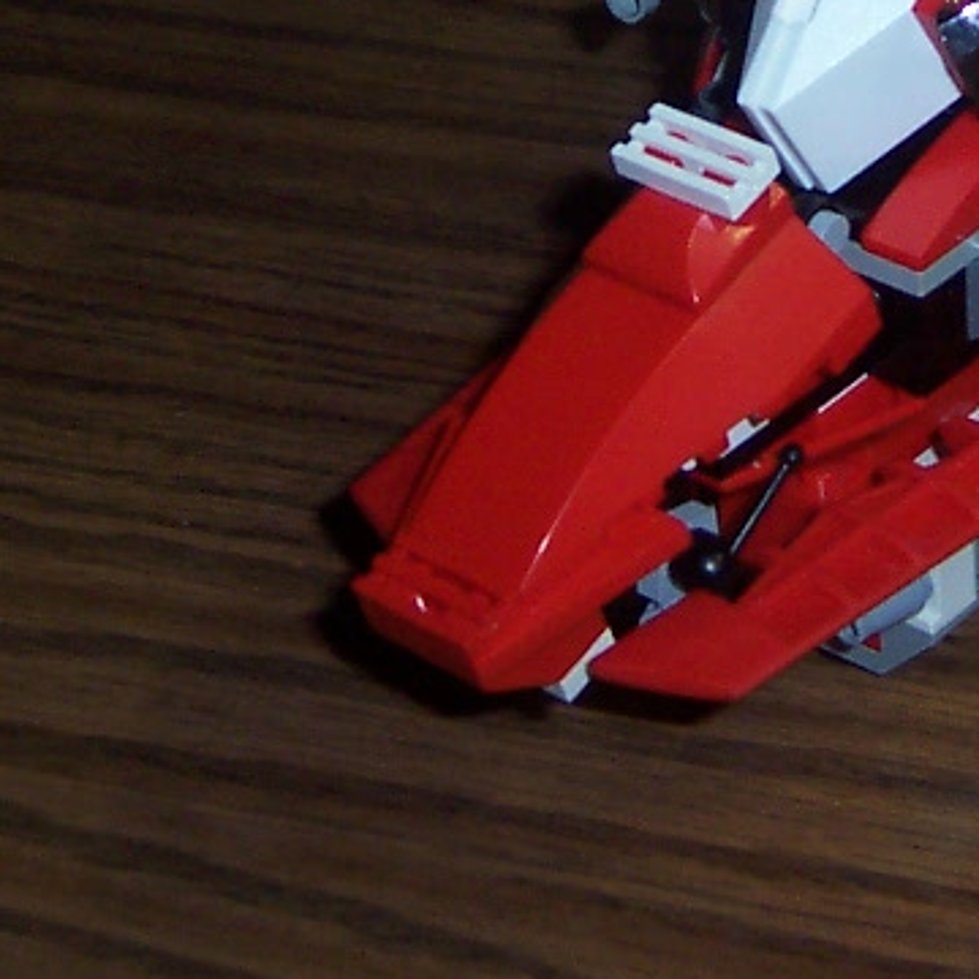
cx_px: 998
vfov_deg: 16.0
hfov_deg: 16.1
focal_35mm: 106
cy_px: -73
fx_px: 3392
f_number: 2.8
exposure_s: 1/60
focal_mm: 5.6
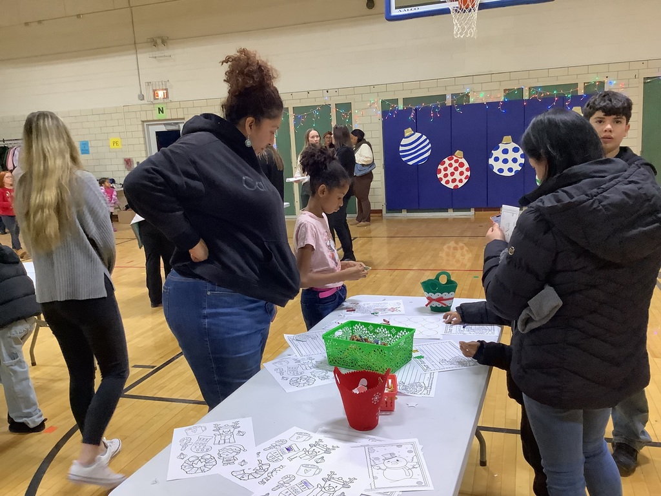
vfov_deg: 45.4
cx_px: 330
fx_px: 592
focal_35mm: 31
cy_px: 248
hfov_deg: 58.4
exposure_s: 1/60
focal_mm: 3.3
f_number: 2.4
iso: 320
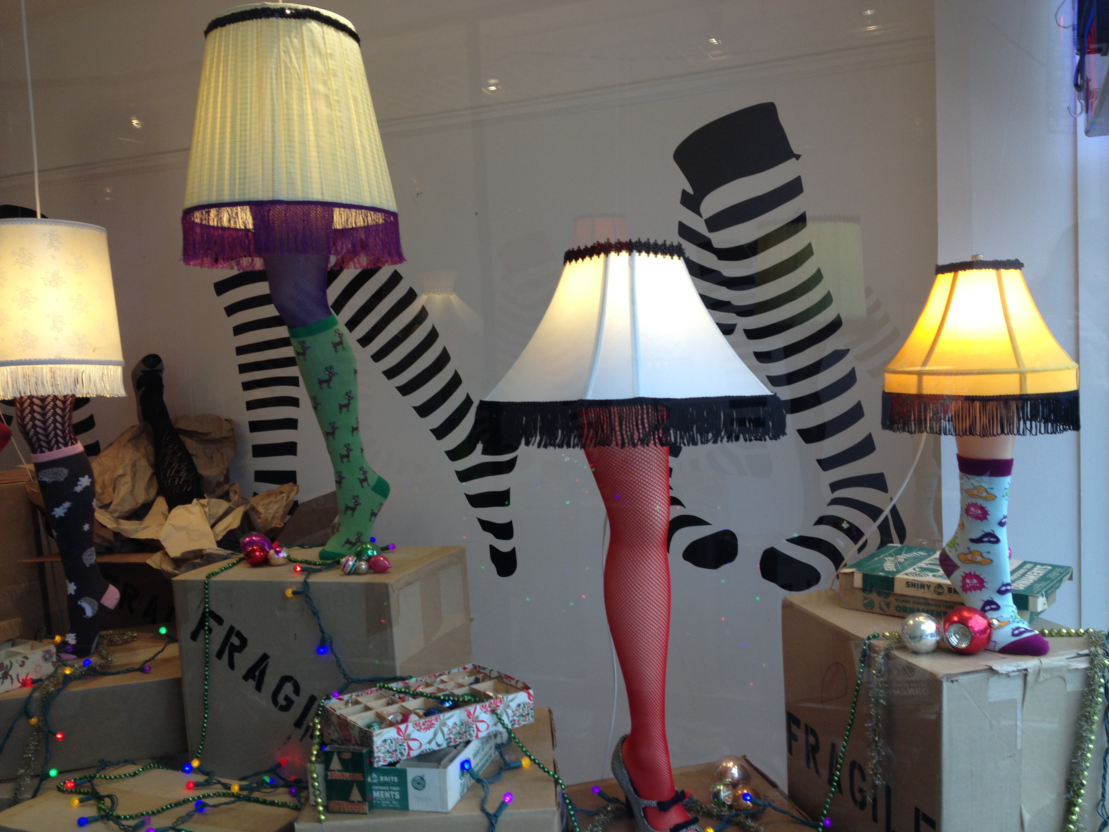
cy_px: 416
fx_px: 1121
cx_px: 554
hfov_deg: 52.6
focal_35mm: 35
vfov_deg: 40.7
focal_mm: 4.28
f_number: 2.4
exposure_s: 1/60
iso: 64
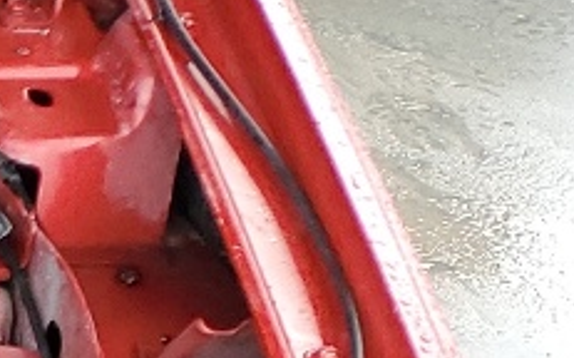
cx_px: -1305
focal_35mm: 191
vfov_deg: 6.0
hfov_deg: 8.6
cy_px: 1308
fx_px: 2986
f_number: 1.5
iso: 50
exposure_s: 1/132
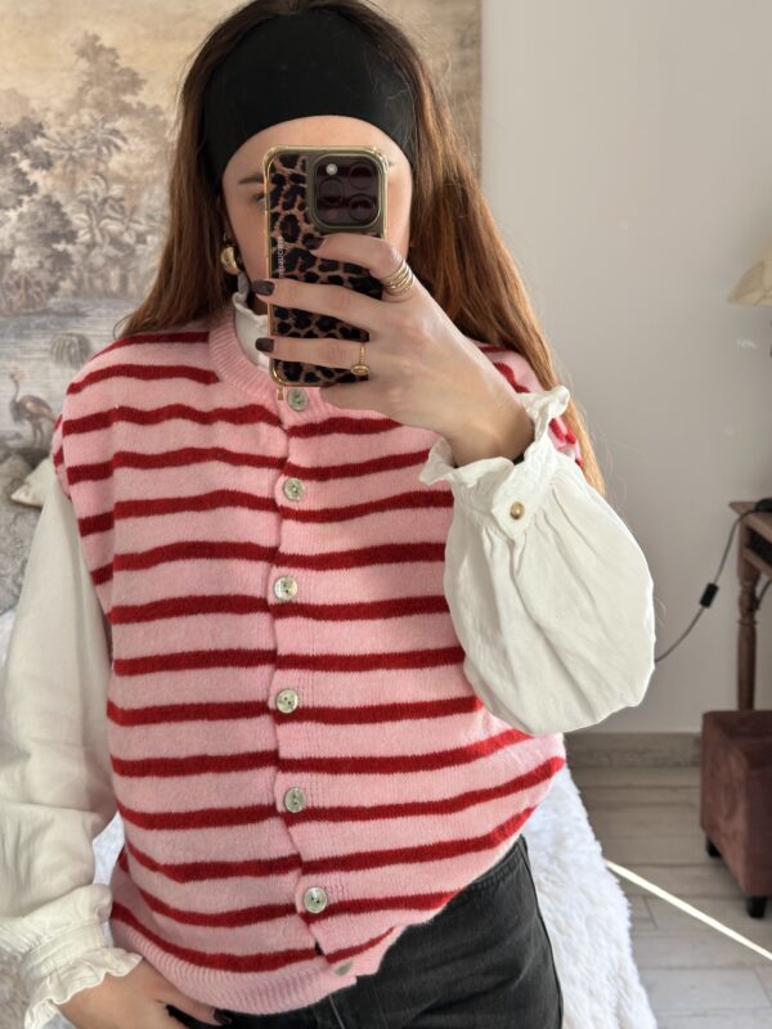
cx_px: 386
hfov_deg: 30.3
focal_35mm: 48
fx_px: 1427
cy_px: 514
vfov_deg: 39.7
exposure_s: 1/79
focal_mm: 6.86
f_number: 1.78
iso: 80
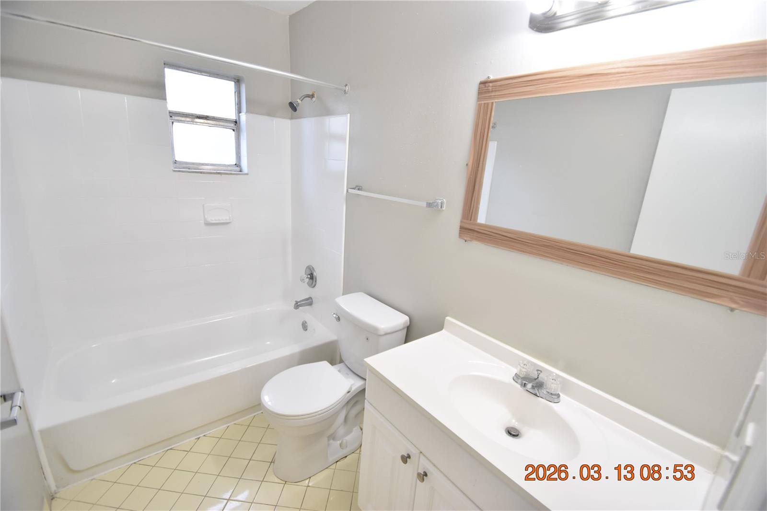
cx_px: 384
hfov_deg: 100.4
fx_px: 319
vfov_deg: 77.3
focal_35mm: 15
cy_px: 256
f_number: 3.5
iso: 800
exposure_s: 1/125
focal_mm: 10
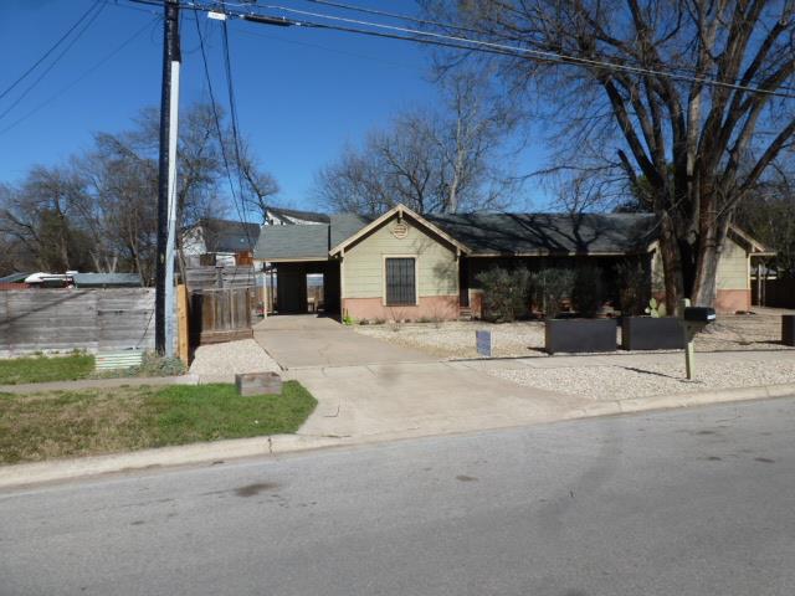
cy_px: 298
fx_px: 551
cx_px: 398
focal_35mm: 24
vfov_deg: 56.8
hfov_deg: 71.6
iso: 100
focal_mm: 4.3
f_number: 5.6
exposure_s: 1/400
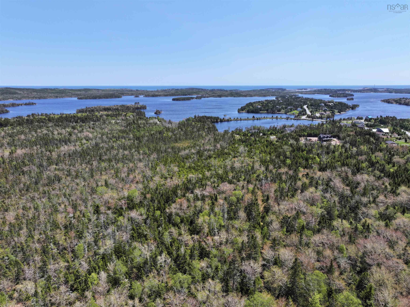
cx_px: 205
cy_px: 154
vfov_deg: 56.8
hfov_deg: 71.6
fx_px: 284
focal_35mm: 24
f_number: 2.8
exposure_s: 1/2500
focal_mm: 12.29
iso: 200
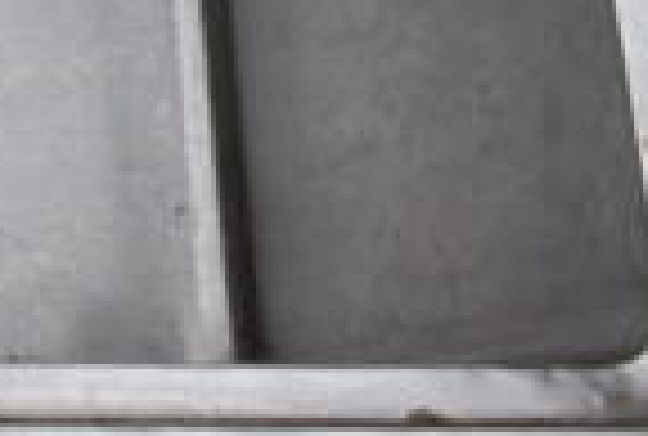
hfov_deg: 16.0
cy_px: -355
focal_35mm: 114
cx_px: -387
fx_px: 2058
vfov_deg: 11.2
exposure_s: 1/125
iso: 100
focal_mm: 18
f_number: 5.6
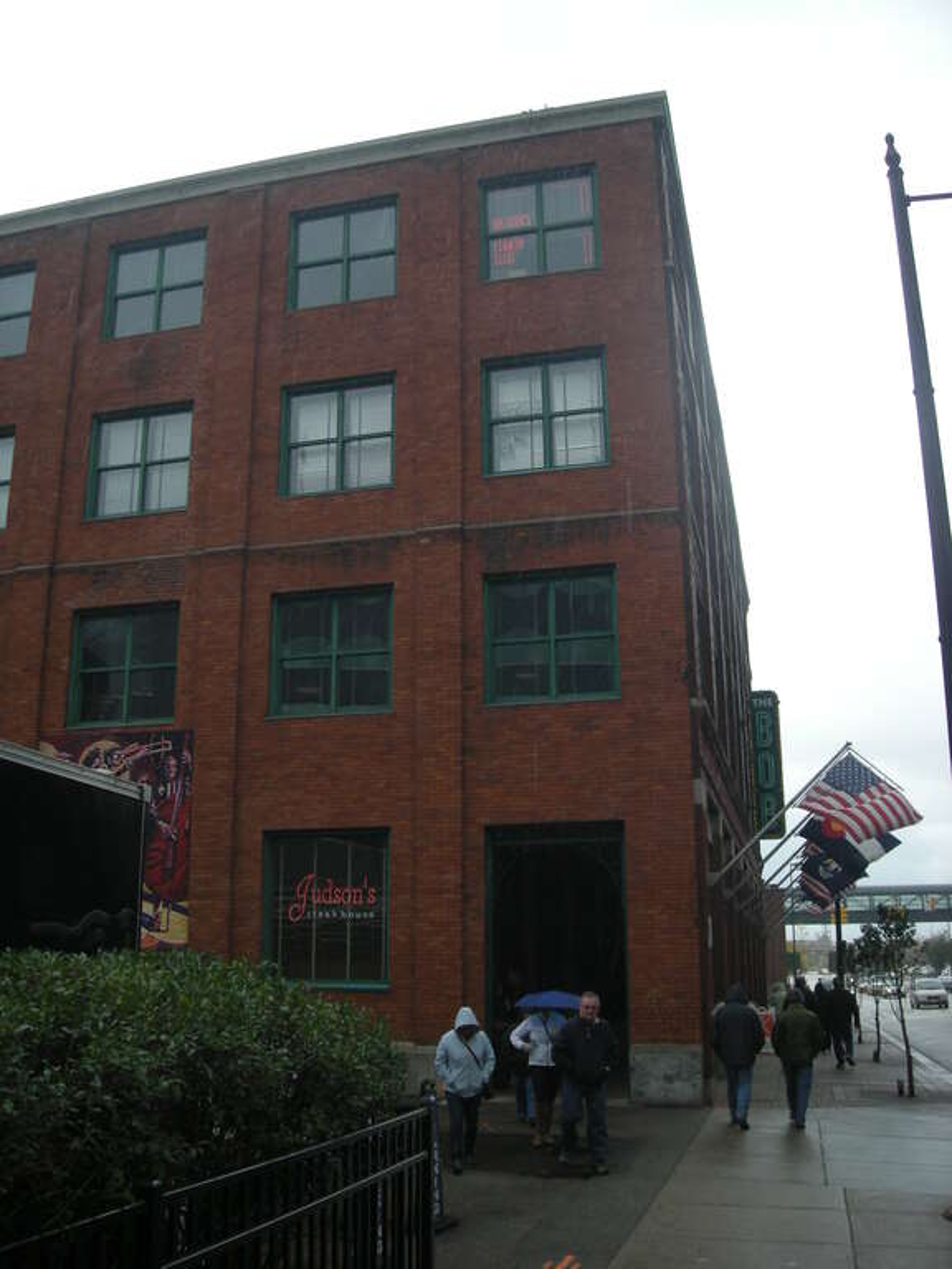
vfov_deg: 52.6
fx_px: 1283
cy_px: 634
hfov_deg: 40.7
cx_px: 476
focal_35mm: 35
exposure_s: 1/157
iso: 50
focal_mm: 5.7
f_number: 5.7
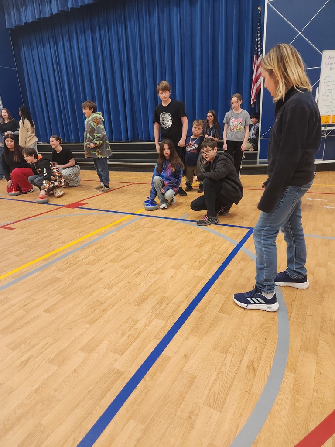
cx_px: 168
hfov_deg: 58.9
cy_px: 224
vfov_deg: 73.9
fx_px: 297
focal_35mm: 23
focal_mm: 5.4
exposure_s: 1/120
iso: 800
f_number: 1.8
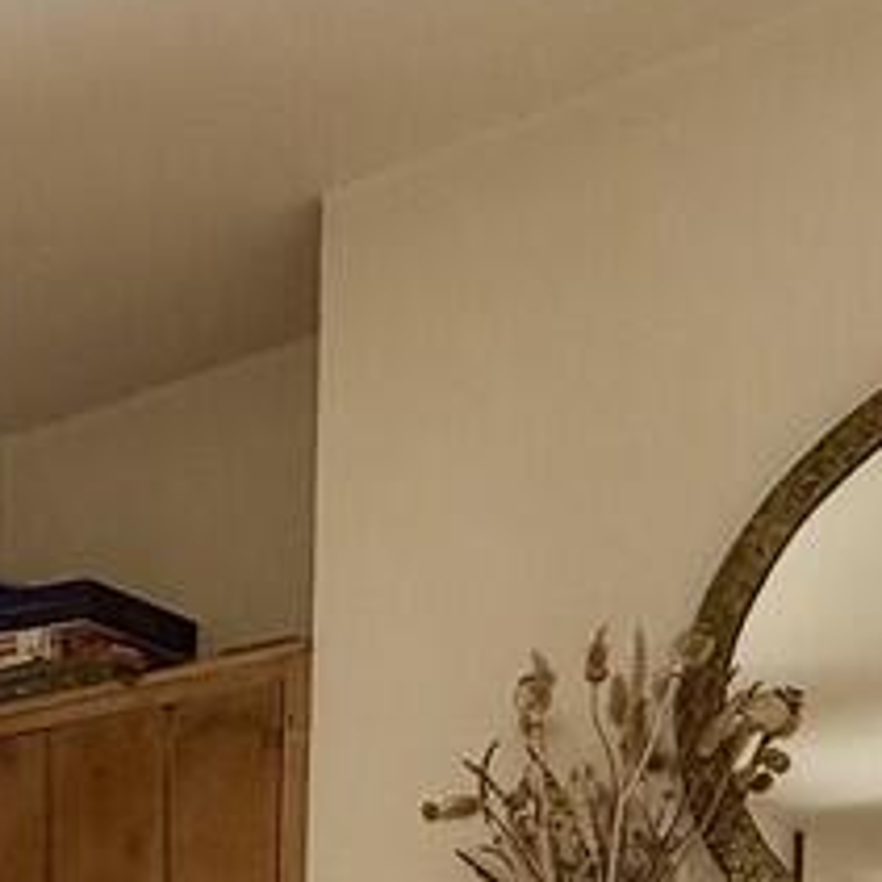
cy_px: 1216
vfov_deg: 24.2
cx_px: -184
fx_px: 1730
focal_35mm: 60
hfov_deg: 25.6
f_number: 2.2
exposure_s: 1/100
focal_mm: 2.22
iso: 80
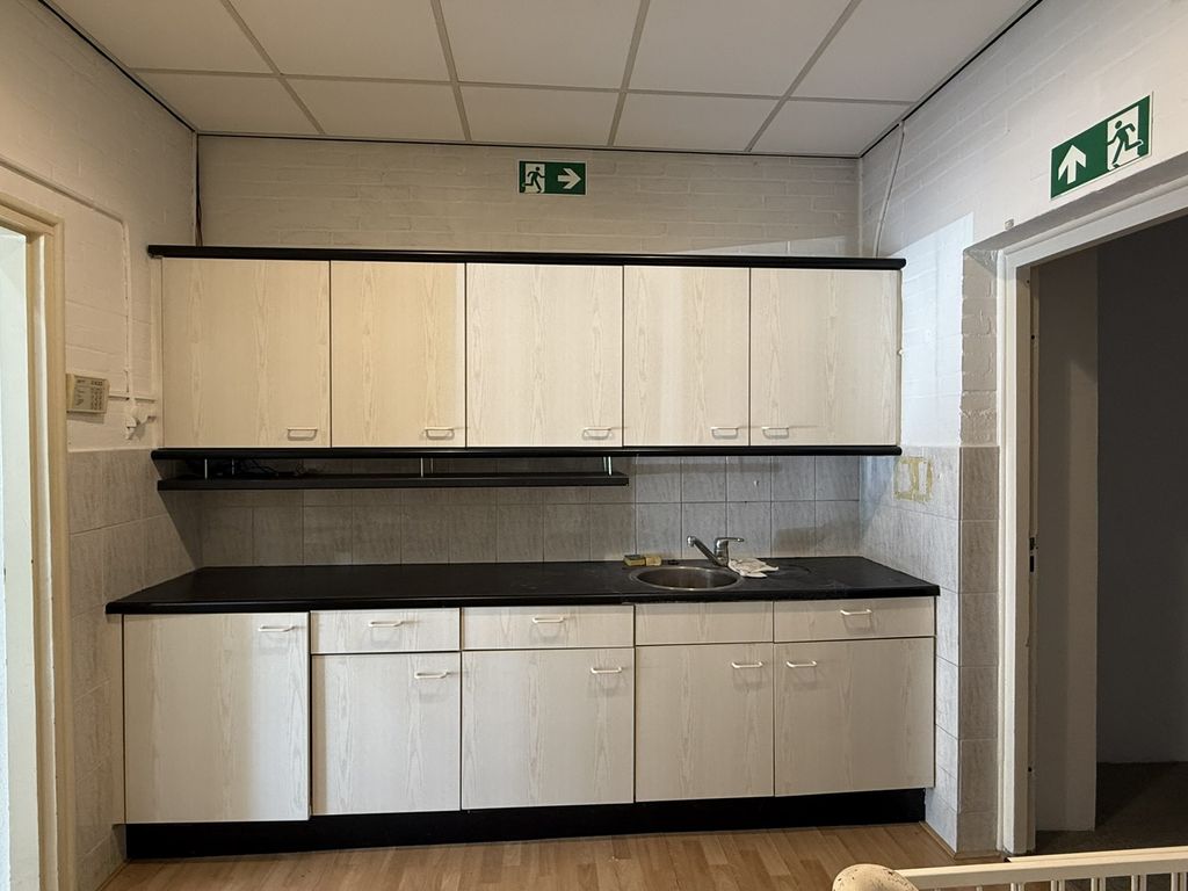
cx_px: 594
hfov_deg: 102.1
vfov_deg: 85.7
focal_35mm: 14
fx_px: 480
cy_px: 446
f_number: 2.2
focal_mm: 2.22
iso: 200
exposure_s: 1/50
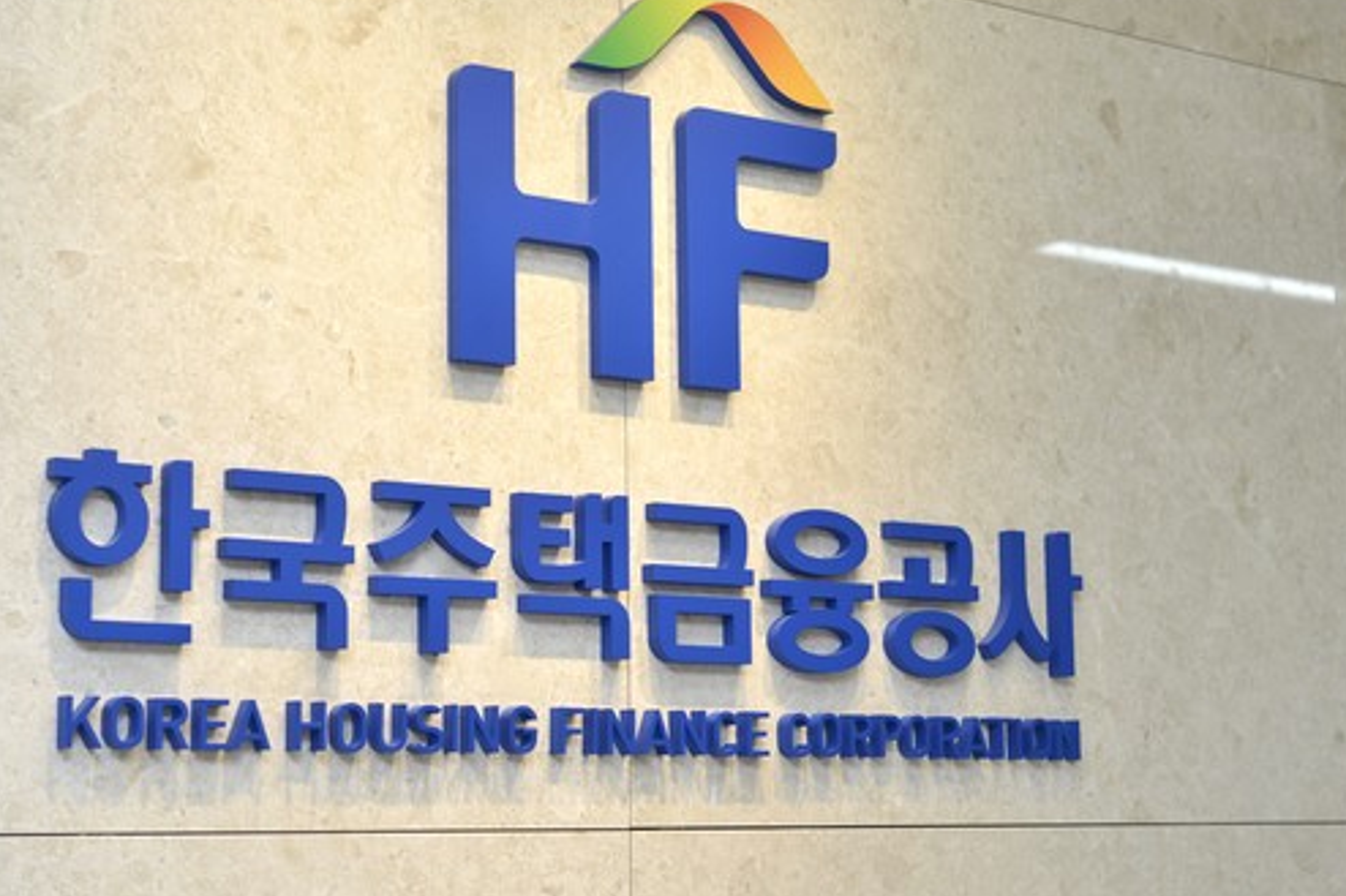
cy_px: 460
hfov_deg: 29.6
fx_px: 2541
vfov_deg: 20.0
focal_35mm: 68
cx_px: 589
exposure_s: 1/100
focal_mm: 56
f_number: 4.5
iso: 500
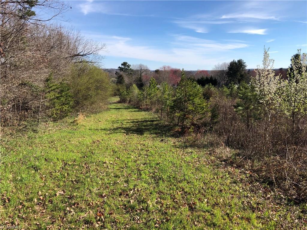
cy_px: 115
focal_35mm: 28
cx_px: 154
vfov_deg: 49.7
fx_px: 248
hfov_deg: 63.4
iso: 20
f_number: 1.8
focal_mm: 3.99
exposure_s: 1/1499
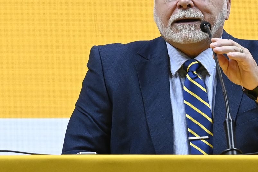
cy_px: 60
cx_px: 193
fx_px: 1991
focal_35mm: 278
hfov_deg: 7.4
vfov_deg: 4.9
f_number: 5.6
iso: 5000
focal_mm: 185
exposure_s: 1/640
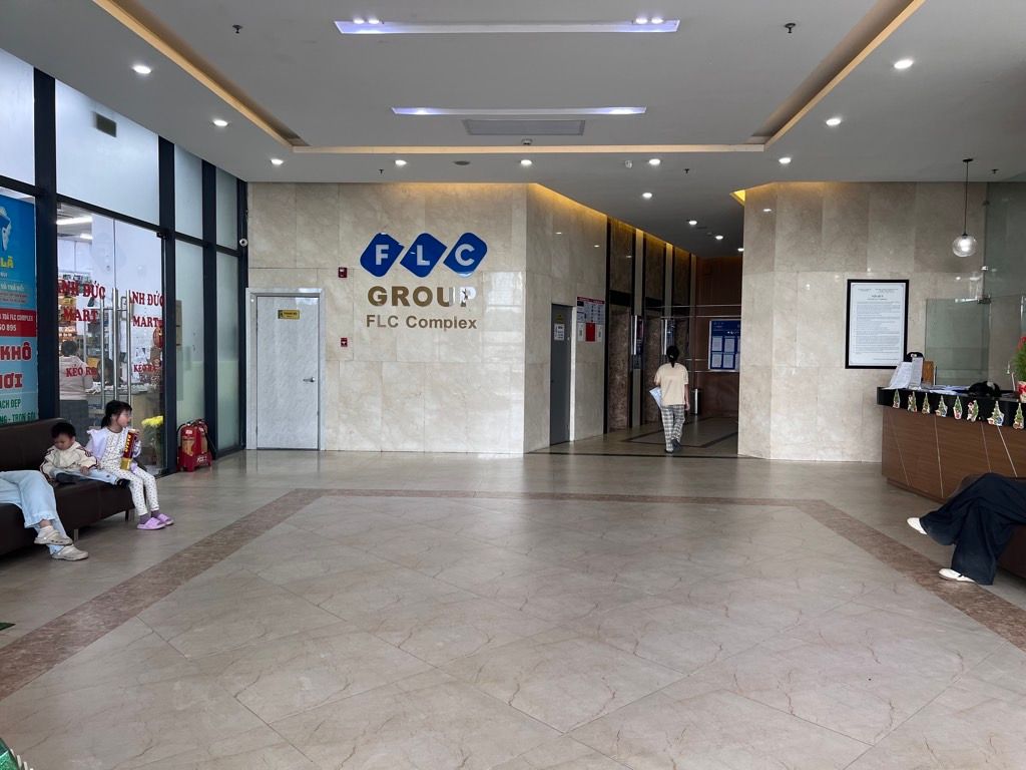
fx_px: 771
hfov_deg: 67.3
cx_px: 513
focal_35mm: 26
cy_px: 385
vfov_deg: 53.1
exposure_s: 1/100
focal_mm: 5.7
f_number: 1.5
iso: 64
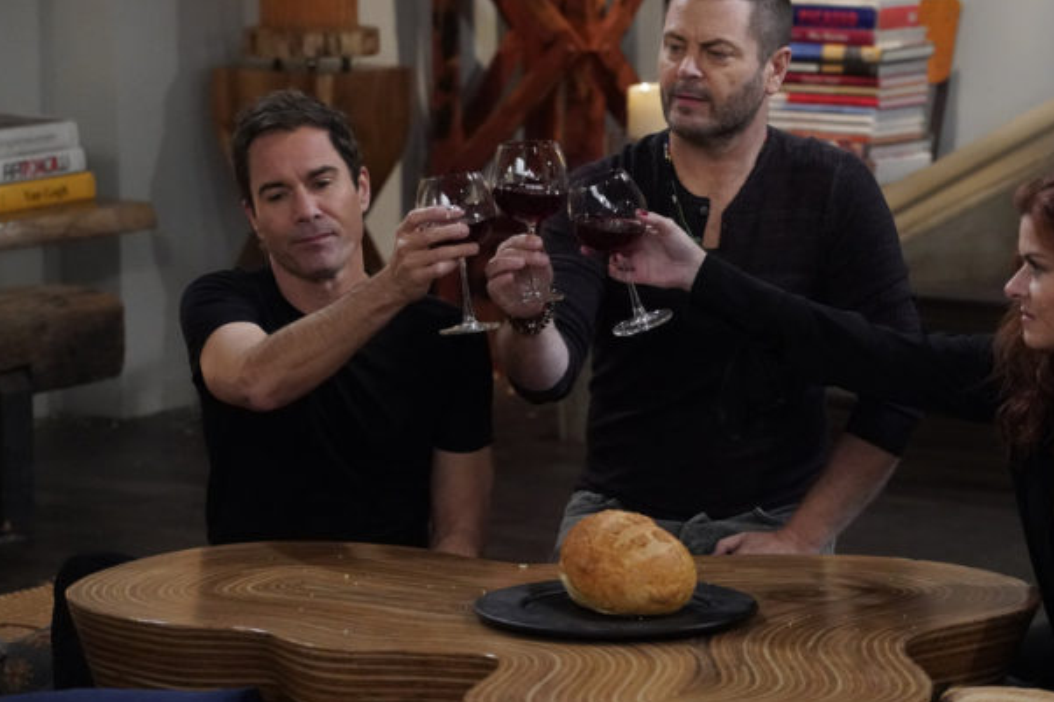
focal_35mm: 176
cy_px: 292
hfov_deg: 11.7
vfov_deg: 7.8
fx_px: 5151
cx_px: 623
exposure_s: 1/200
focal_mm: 138
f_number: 4.5
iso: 10000
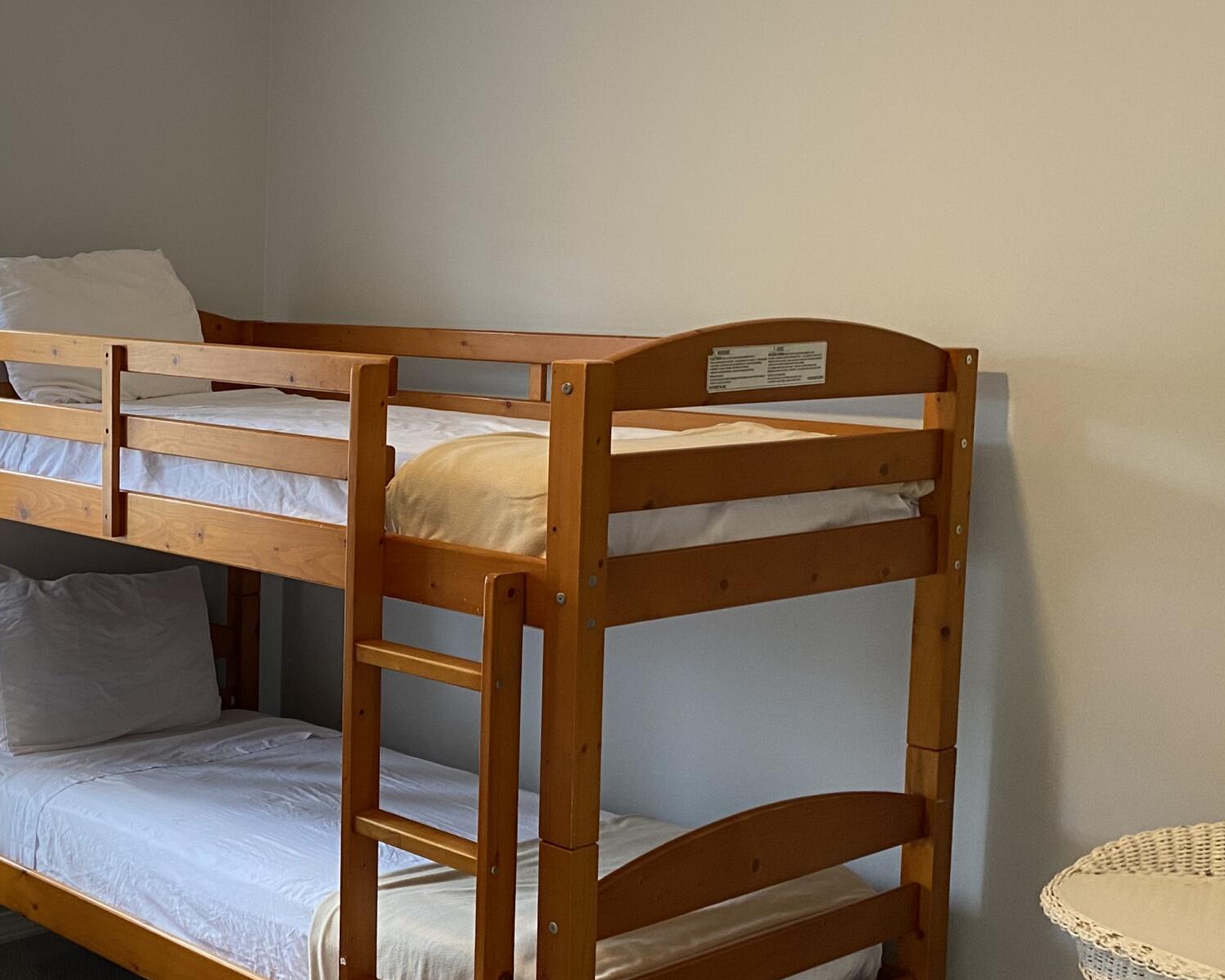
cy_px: 461
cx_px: 153
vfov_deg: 29.7
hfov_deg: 34.8
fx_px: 1849
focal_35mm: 51
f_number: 1.8
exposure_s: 1/60
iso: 80
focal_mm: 4.25
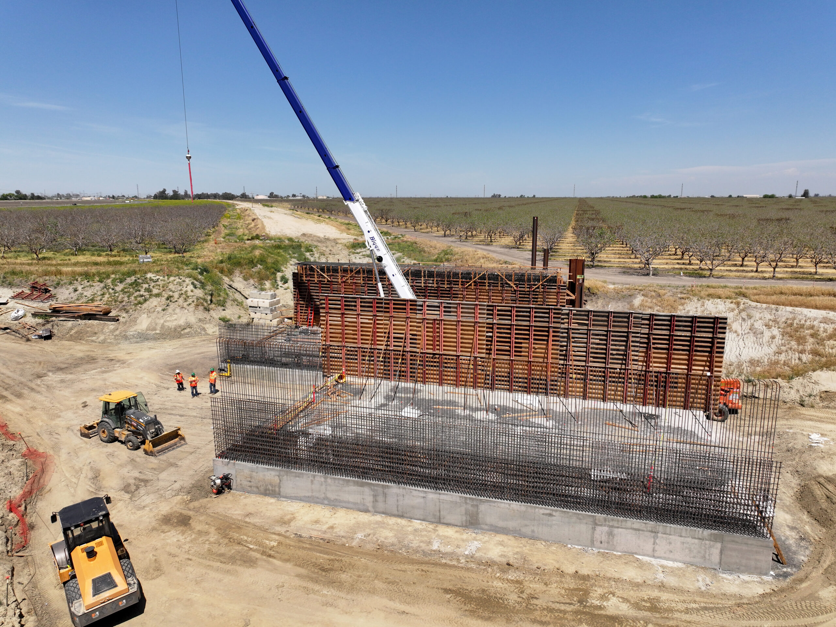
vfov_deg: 56.8
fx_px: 579
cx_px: 418
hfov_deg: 71.6
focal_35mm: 24
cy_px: 314
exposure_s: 1/2500
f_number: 2.8
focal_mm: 12.29
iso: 100
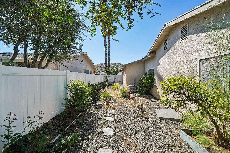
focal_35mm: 13
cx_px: 115
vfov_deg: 85.4
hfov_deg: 108.3
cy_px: 76
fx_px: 83
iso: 100
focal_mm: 13
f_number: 8
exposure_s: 1/200
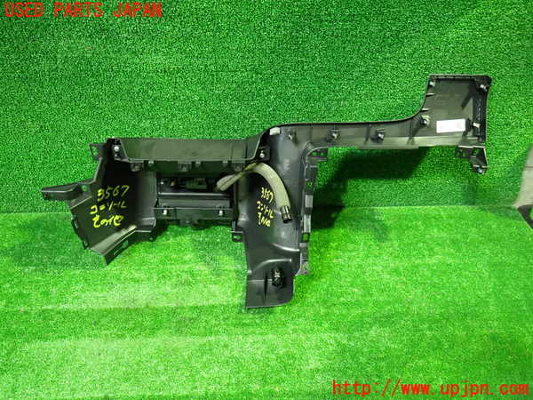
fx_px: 385
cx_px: 266
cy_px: 200
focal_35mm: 25
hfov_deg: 69.4
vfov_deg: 54.9
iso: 800
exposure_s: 1/25
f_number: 2
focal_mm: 4.5
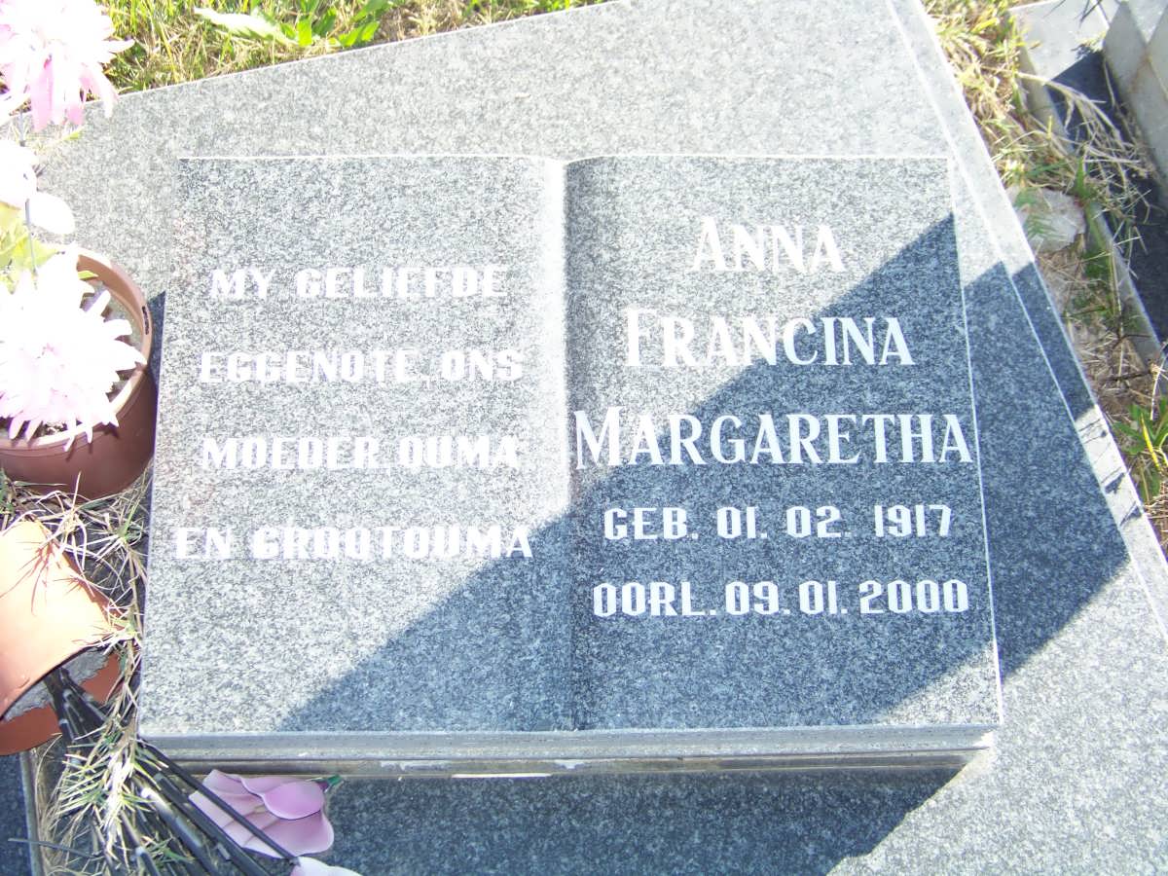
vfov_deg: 29.7
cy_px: 438
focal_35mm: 49
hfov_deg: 38.9
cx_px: 584
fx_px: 1653
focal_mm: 7.6
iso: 64
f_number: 2.8
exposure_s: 1/200
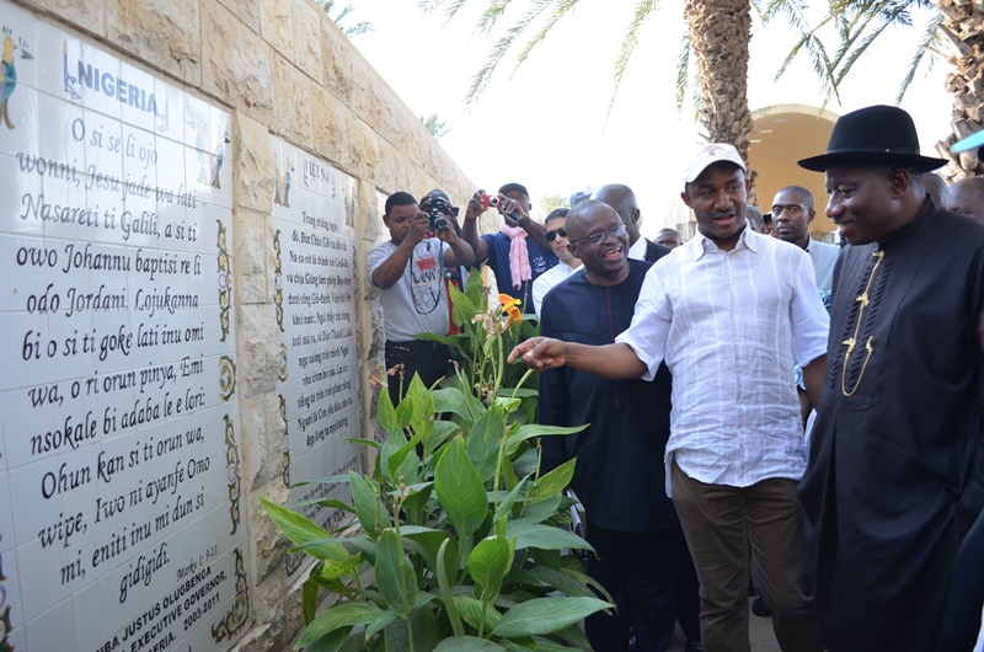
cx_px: 492
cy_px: 326
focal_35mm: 27
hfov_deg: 67.5
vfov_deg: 47.7
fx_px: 737
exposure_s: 1/200
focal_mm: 18
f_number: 3.5
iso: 400
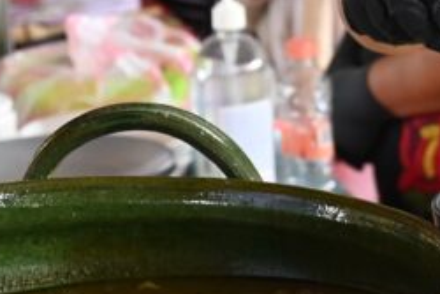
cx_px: 535
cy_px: -88
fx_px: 2813
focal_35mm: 230
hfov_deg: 8.8
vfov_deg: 5.9
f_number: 4.5
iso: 720
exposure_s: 1/80
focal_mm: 50
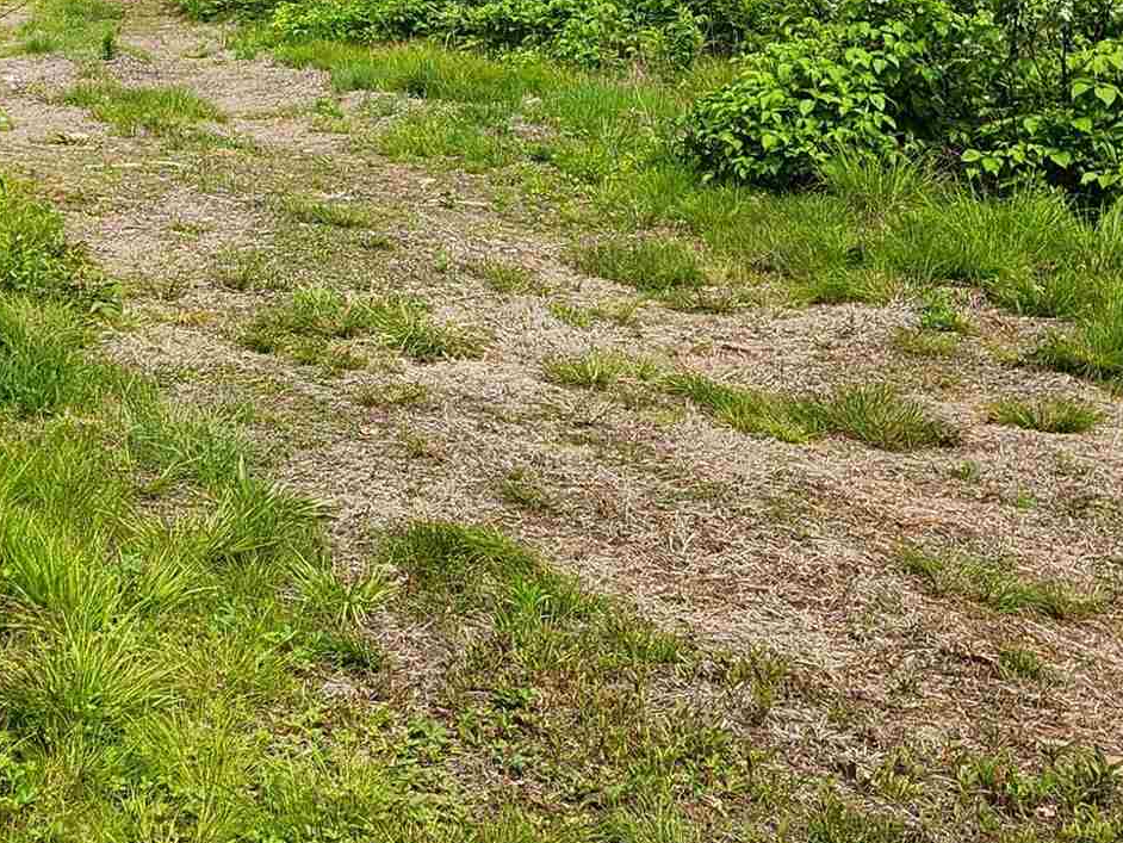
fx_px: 2434
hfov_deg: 25.0
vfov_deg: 18.9
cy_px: -74
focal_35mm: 75
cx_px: 45
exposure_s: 1/2016
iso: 20
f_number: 1.8
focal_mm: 5.4
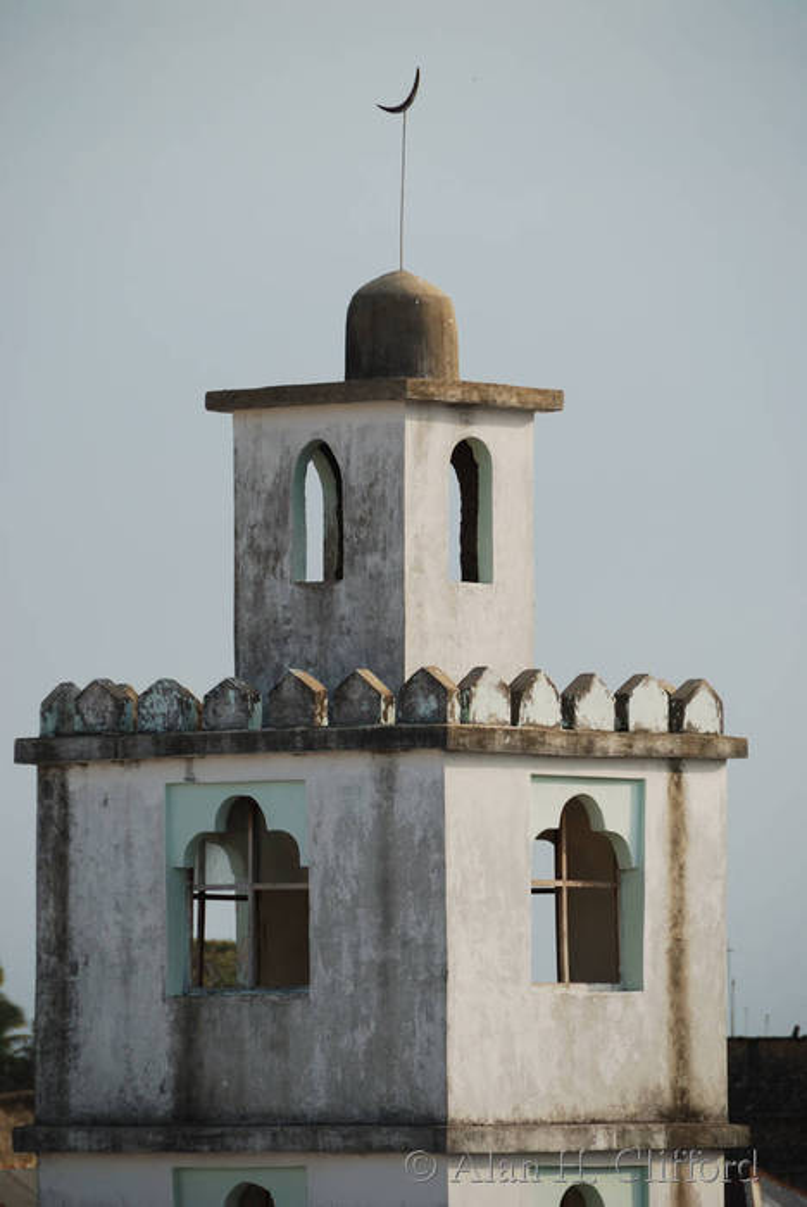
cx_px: 404
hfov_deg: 4.6
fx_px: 10067
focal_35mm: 300
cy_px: 604
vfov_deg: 6.9
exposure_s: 1/320
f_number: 5.6
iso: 100
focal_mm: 200
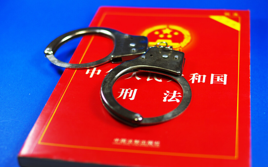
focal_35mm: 58
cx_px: 146
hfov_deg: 35.1
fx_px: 424
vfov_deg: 22.3
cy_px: 96
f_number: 2.4
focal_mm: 35
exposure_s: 1/125
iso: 100
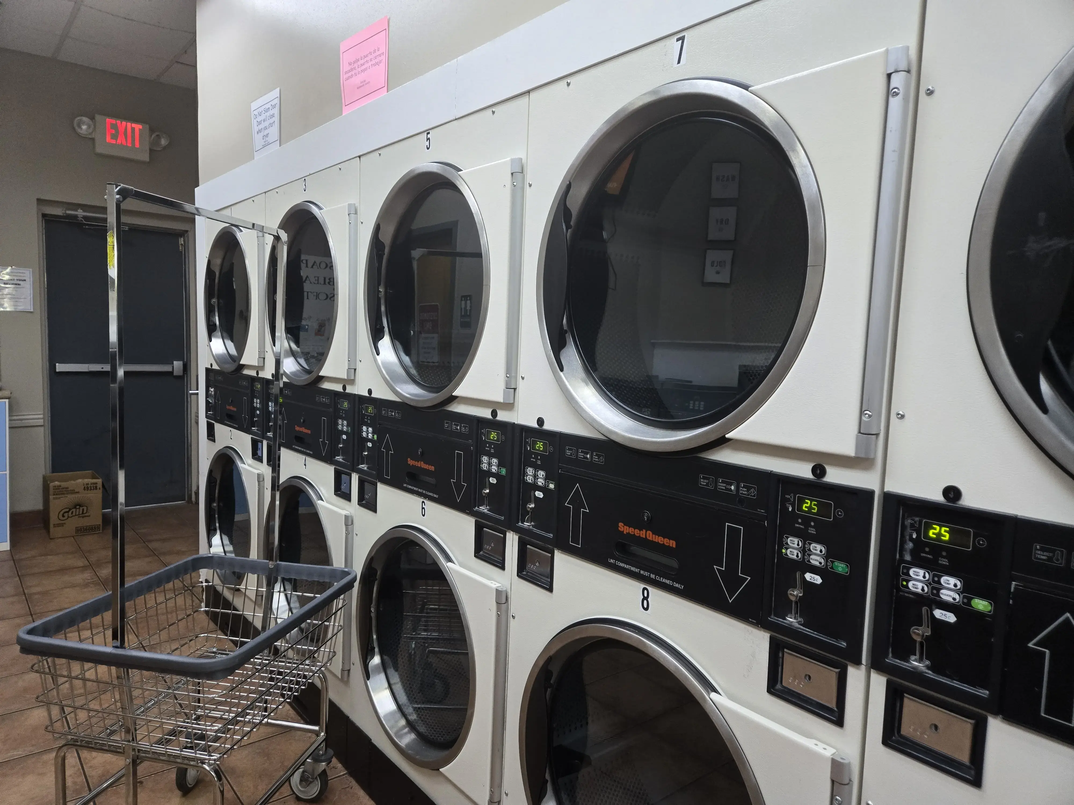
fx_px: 714
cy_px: 402
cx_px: 537
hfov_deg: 73.9
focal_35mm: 23
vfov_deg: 58.9
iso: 640
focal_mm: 5.4
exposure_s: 1/120
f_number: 1.8
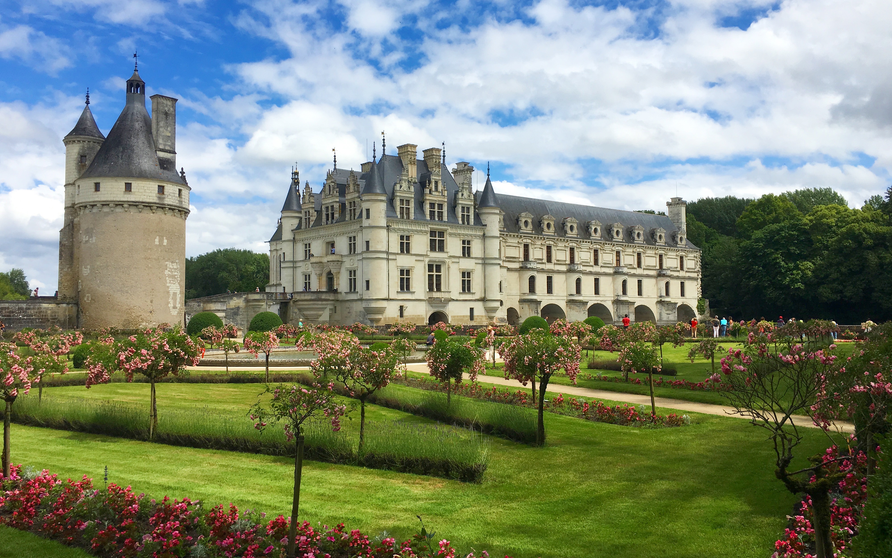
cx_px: 450
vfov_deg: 40.6
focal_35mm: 31
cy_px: 267
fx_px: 754
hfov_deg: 61.2
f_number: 2.2
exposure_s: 1/2079
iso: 25
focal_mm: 4.15
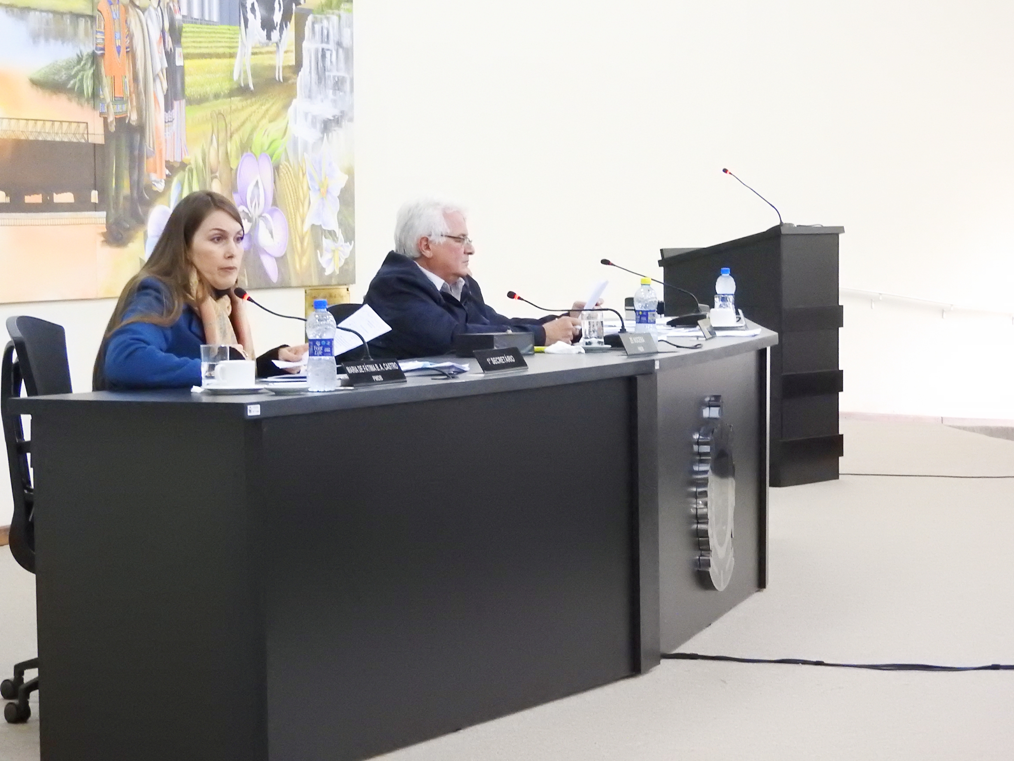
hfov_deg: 18.7
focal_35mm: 105
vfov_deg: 14.1
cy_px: 380
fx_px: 3076
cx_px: 507
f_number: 4.8
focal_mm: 18.8
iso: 1600
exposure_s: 1/20
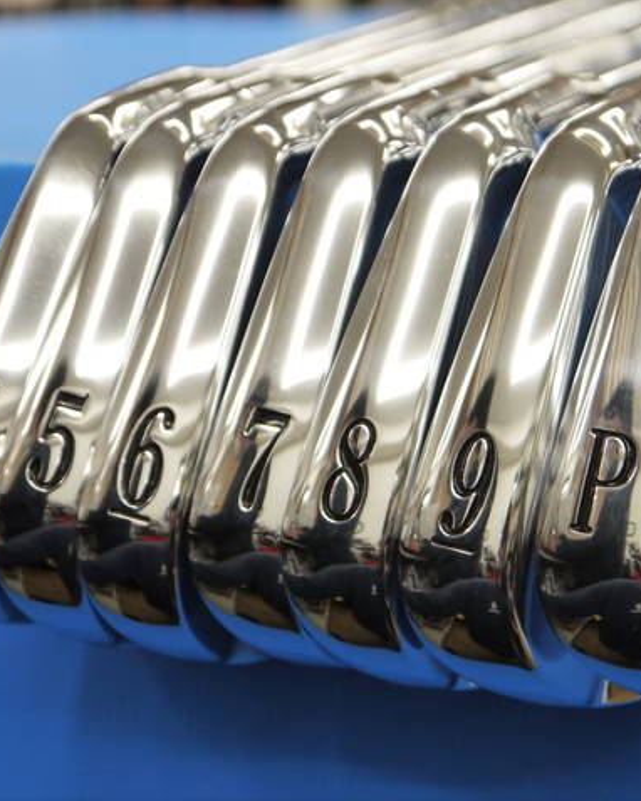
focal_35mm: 110
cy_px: 400
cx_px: 411
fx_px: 2607
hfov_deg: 14.0
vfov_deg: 17.5
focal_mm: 42
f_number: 5.6
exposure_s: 1/80
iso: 400
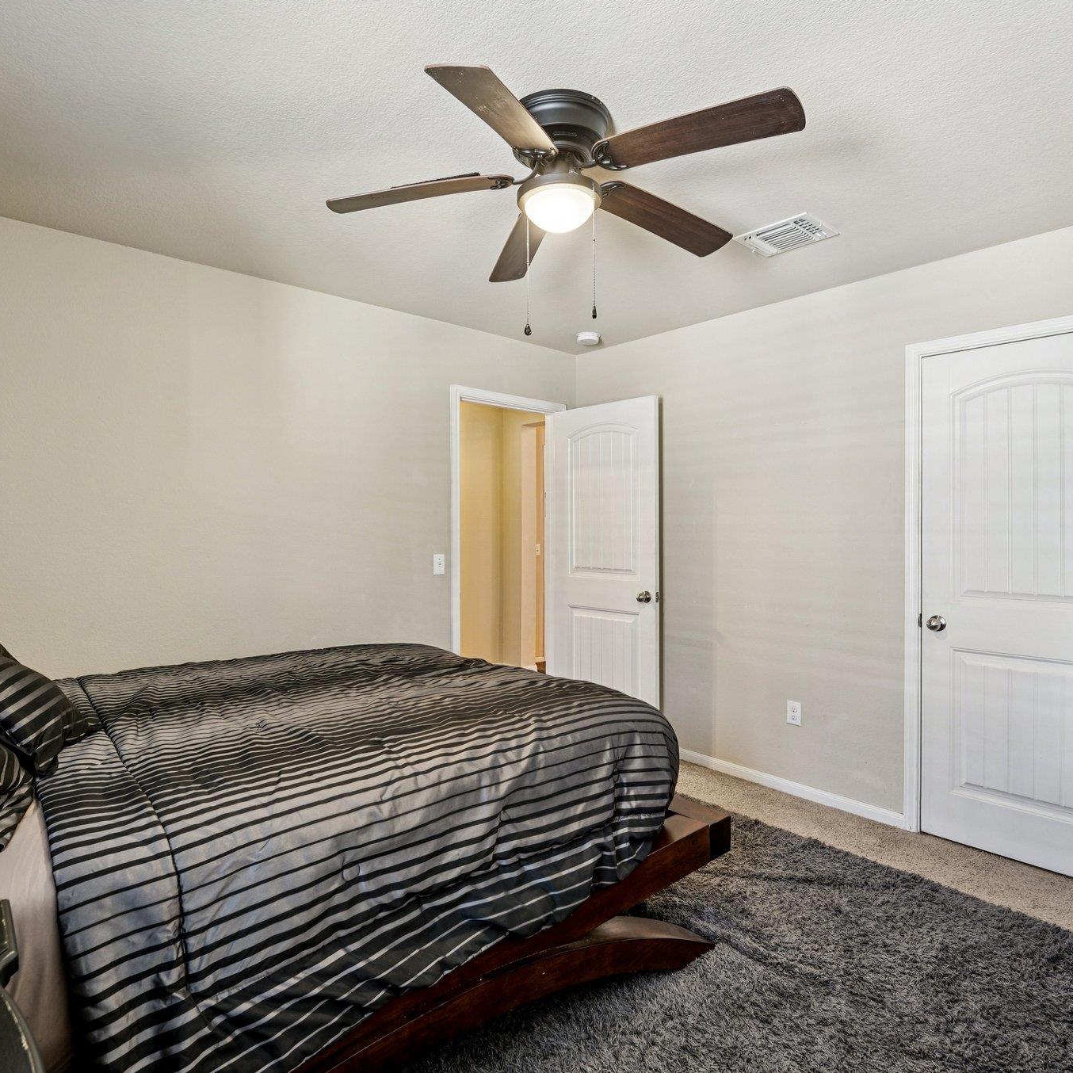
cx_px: 528
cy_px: 534
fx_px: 631
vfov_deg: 80.7
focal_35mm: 18
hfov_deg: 80.7
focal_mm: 14
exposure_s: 1/5
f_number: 8
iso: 400
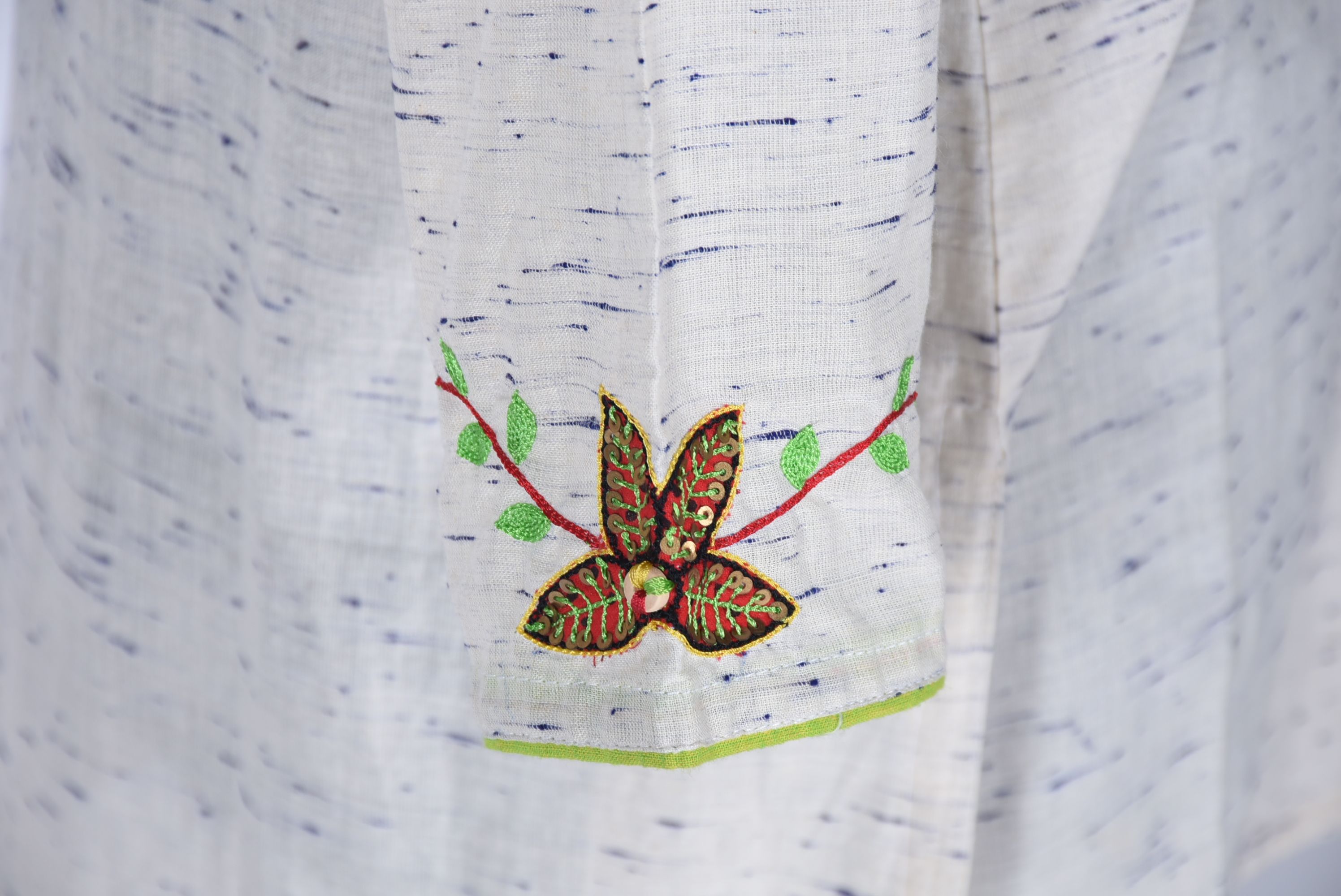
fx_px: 7828
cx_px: 670
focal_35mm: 210
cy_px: 448
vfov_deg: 6.6
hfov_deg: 9.8
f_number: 10
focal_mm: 140
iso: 100
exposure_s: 1/80
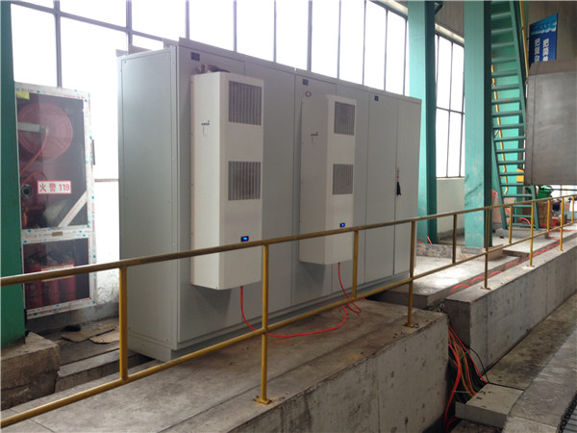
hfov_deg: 52.6
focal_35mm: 35
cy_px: 216
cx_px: 288
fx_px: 583
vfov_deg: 40.7
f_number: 2.4
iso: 50
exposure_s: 1/20
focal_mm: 4.28
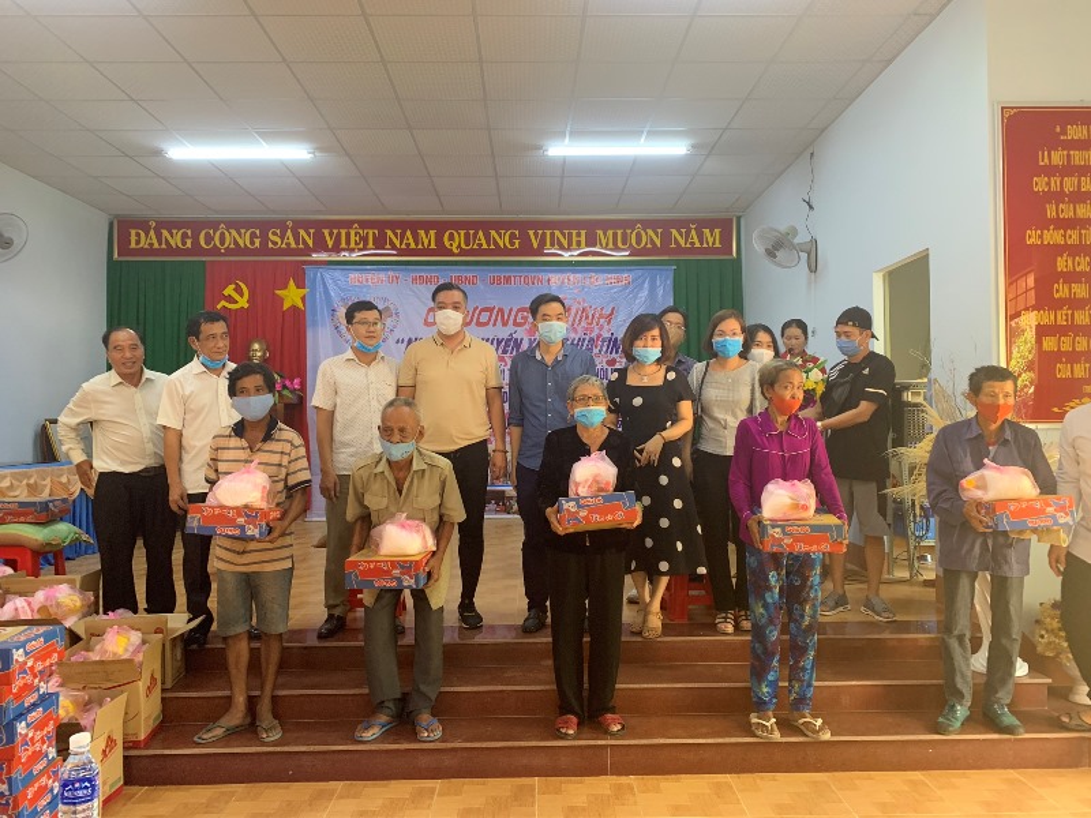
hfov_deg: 67.3
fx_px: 819
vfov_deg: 53.1
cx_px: 546
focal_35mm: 26
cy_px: 409
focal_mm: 4.25
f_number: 1.8
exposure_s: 1/60
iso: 100
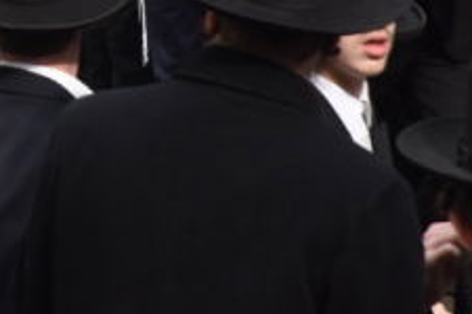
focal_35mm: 477
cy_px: -390
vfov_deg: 2.9
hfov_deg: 4.3
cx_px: -522
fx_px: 6254
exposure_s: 1/320
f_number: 8
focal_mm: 105
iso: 800
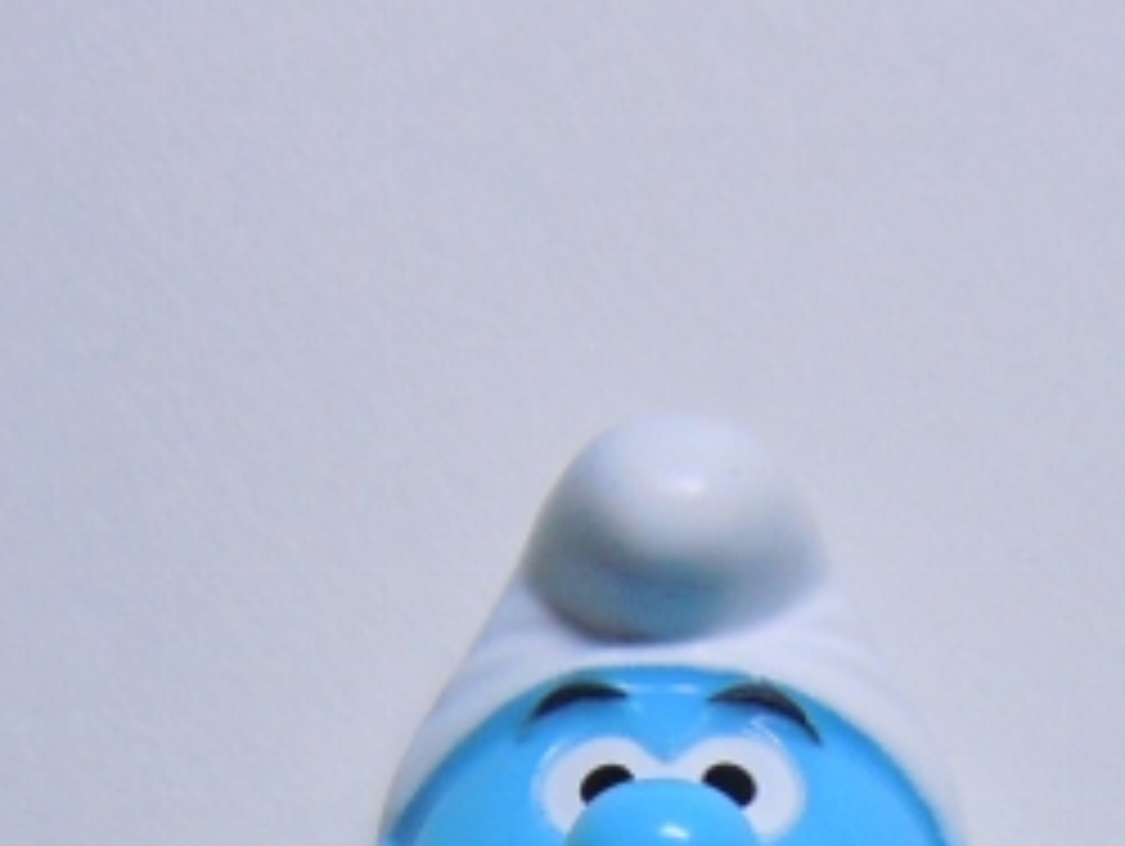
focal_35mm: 96
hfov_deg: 20.4
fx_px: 3123
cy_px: 1017
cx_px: 612
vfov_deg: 14.9
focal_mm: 5.4
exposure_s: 1/200
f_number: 3.5
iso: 400
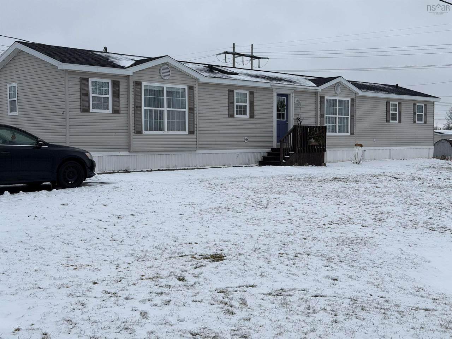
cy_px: 170
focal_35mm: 48
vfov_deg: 30.3
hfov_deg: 39.7
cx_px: 226
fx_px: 627
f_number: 1.78
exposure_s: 1/1678
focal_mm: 6.76
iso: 80
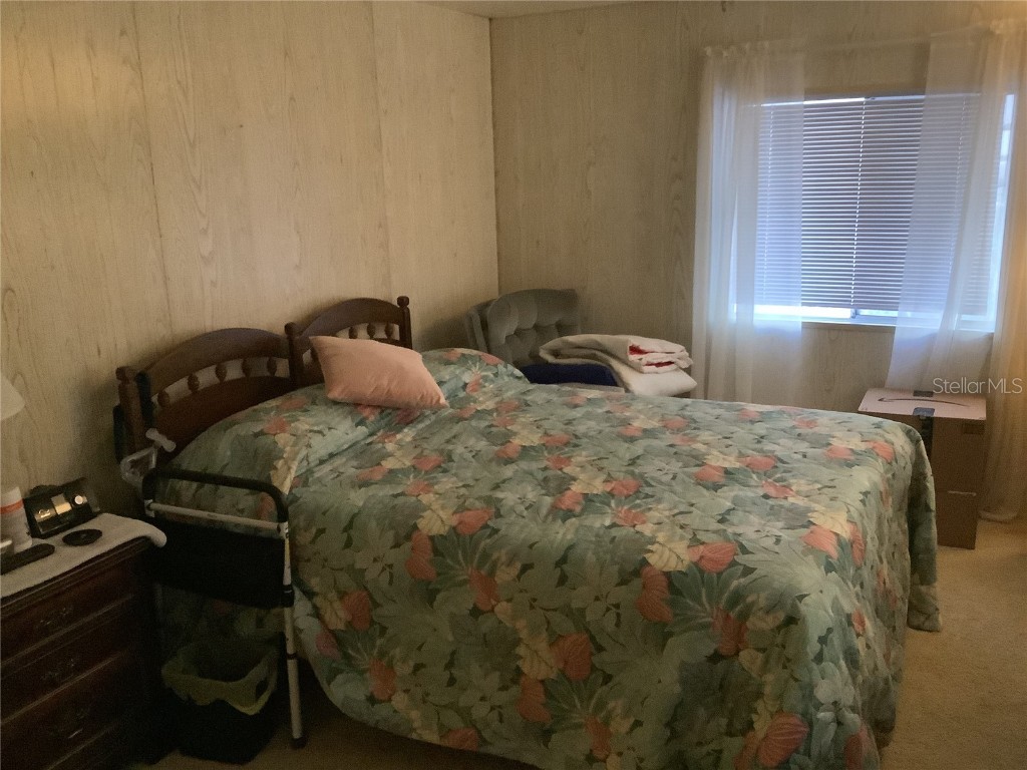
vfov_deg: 45.4
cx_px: 514
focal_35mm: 31
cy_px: 385
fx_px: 920
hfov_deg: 58.4
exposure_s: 1/20
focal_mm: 3.3
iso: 640
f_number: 2.4
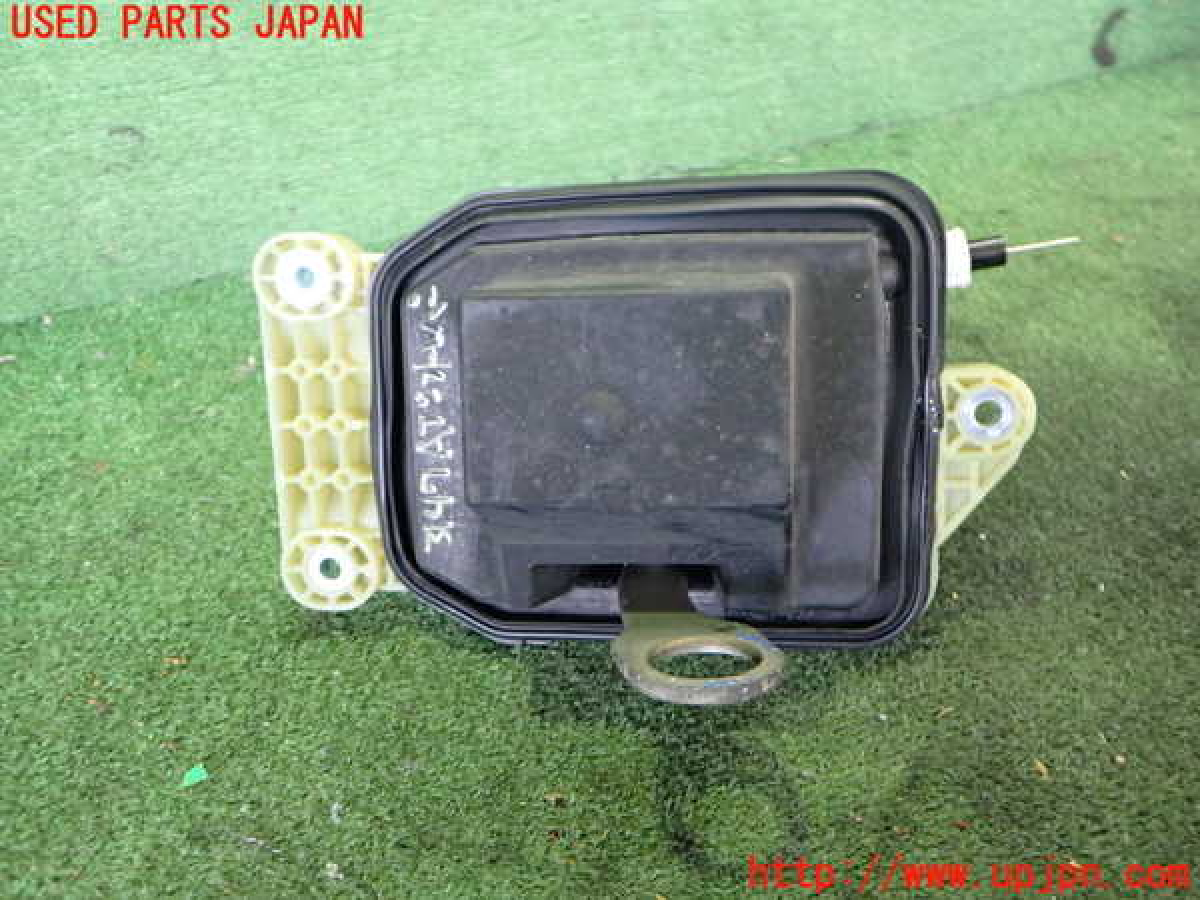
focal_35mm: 30
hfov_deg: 60.0
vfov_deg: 46.8
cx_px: 600
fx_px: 1040
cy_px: 450
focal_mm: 5.4
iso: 640
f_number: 2.3
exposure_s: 1/30
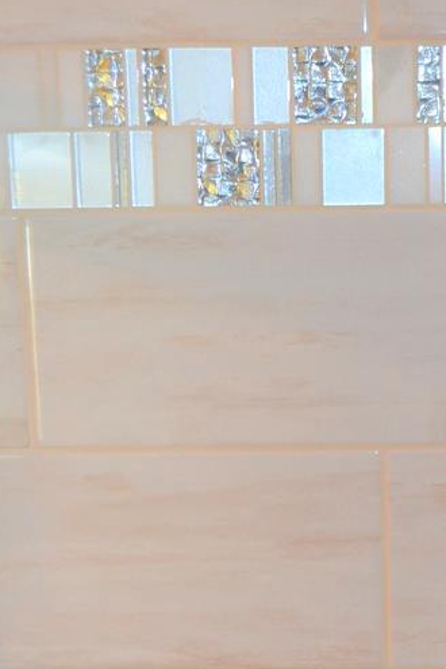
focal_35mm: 93
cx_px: 466
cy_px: 591
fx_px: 1728
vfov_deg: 21.5
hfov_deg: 14.4
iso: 640
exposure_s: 1/60
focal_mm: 20
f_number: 3.8
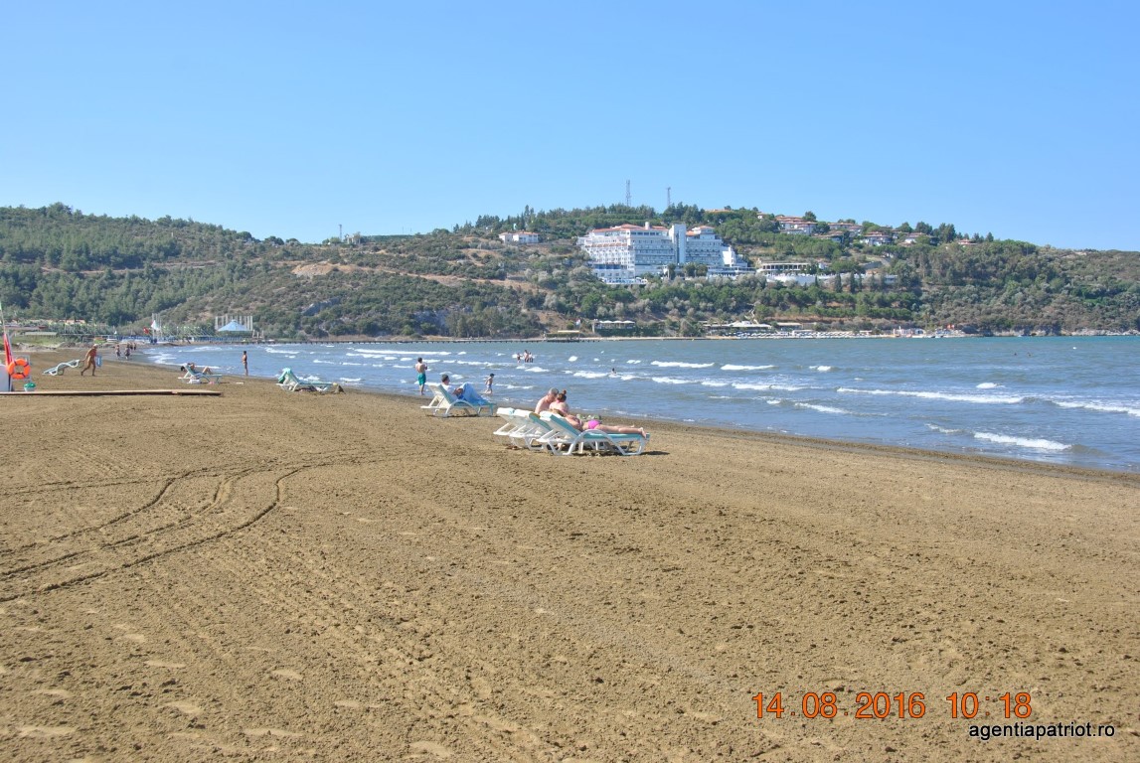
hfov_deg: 44.9
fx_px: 1379
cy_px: 382
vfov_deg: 30.9
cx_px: 570
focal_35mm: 44
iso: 100
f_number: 8
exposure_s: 1/250
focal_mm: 29
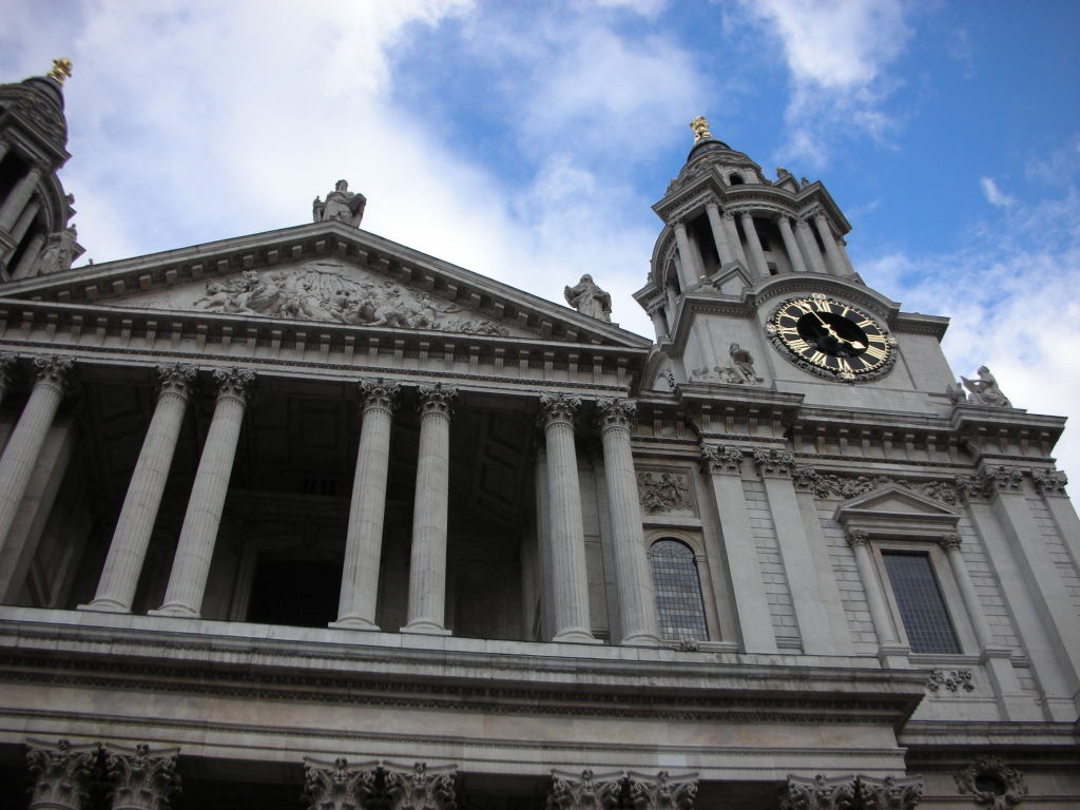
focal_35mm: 35
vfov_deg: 40.7
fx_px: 1092
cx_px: 540
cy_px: 405
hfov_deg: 52.6
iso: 50
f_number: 8.5
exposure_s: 1/70.7
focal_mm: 5.8
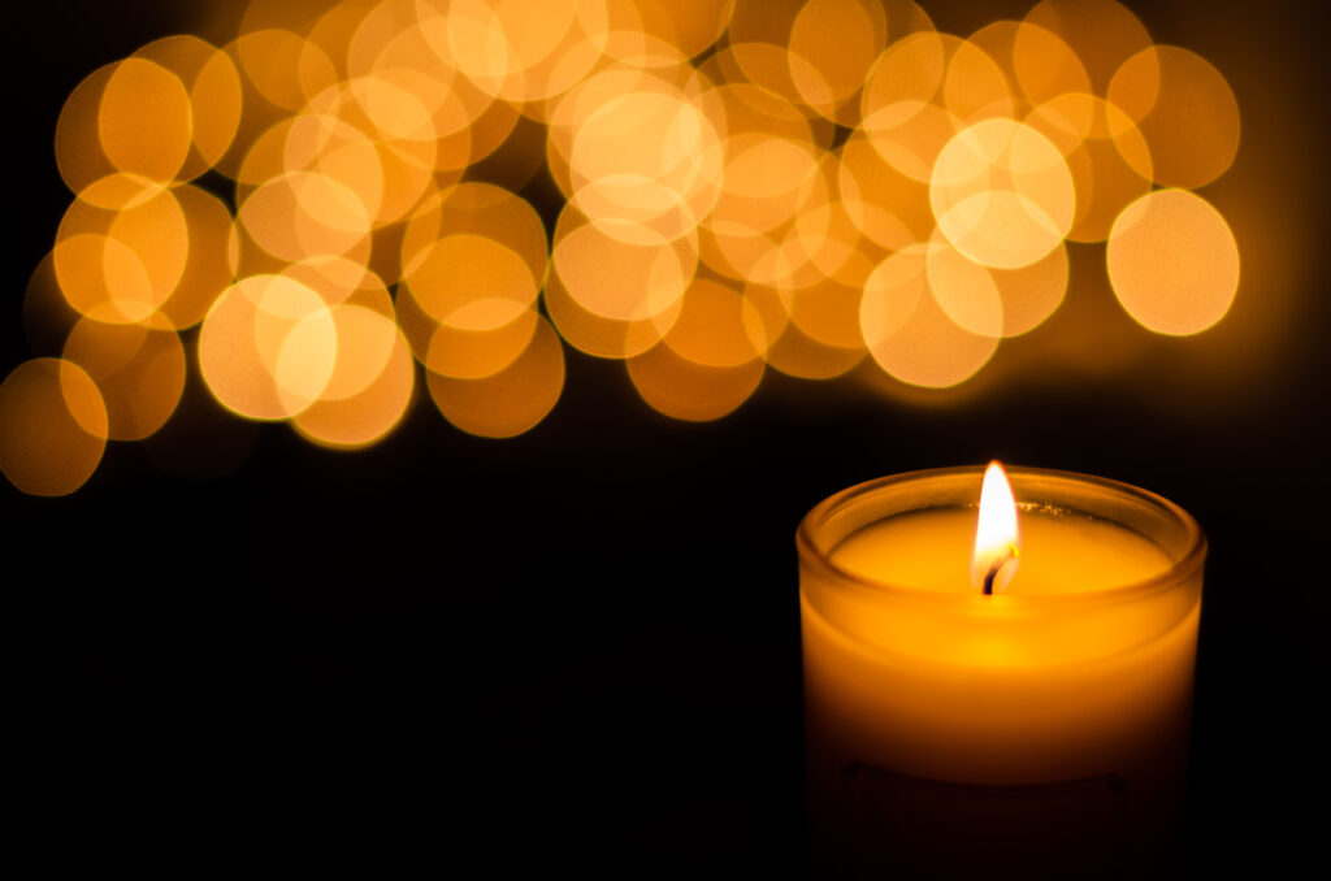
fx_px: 2767
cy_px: 440
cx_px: 666
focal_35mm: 75
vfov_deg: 18.1
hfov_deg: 27.0
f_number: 2
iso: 100
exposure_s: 1/50
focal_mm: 50
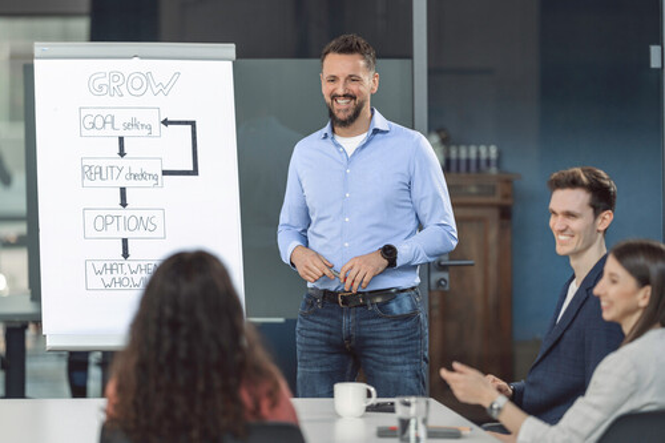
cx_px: 332
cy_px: 222
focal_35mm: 135
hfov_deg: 15.2
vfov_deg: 10.2
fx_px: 2493
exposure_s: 1/160
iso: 200
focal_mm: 135
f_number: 2
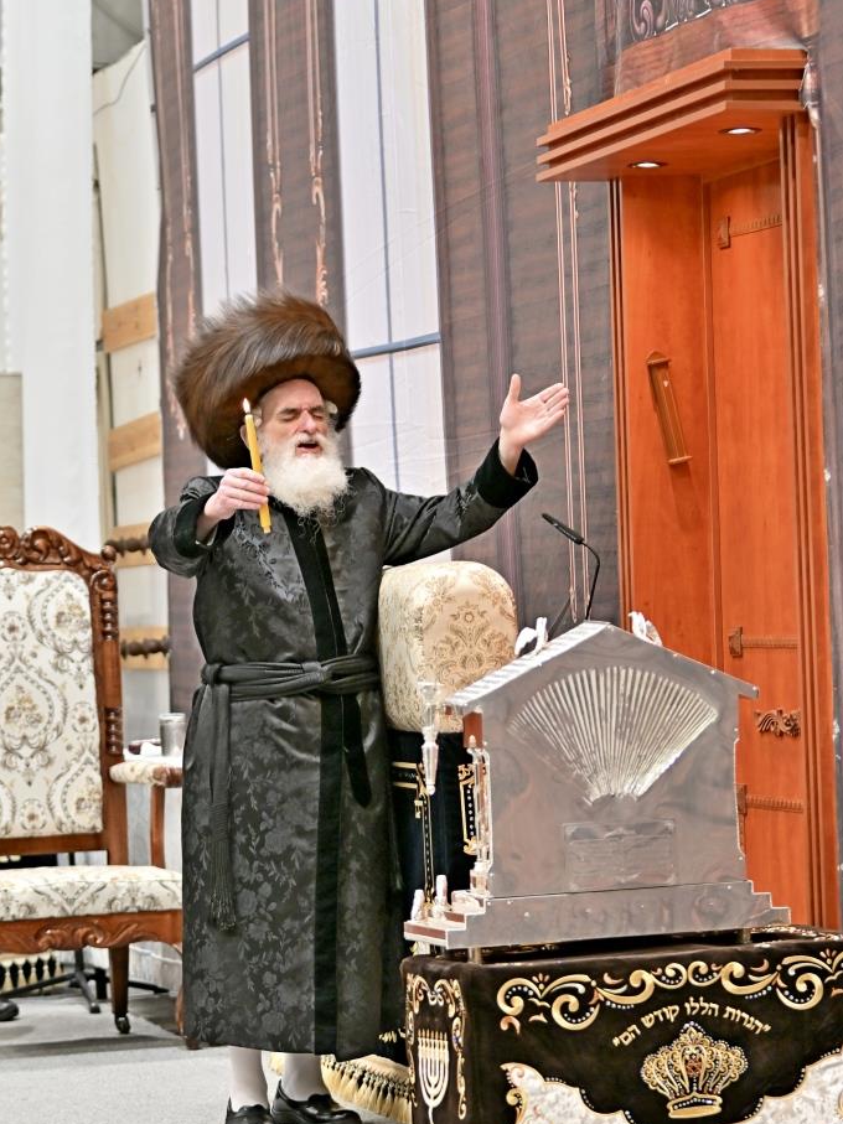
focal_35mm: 114
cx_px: 422
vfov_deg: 17.3
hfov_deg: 13.0
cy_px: 565
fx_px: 3703
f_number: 2.8
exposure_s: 1/200
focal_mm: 70
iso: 400
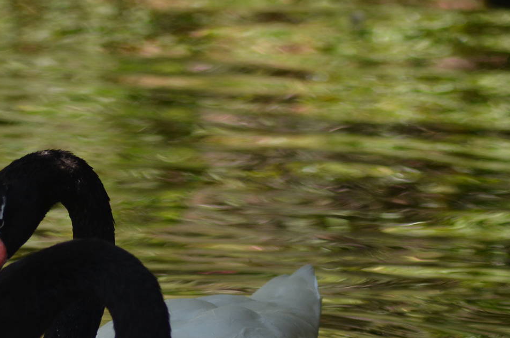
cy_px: 226
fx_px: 6036
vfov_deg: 3.2
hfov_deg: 4.8
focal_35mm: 427
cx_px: 241
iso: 560
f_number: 4.5
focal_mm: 170
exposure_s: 1/1000
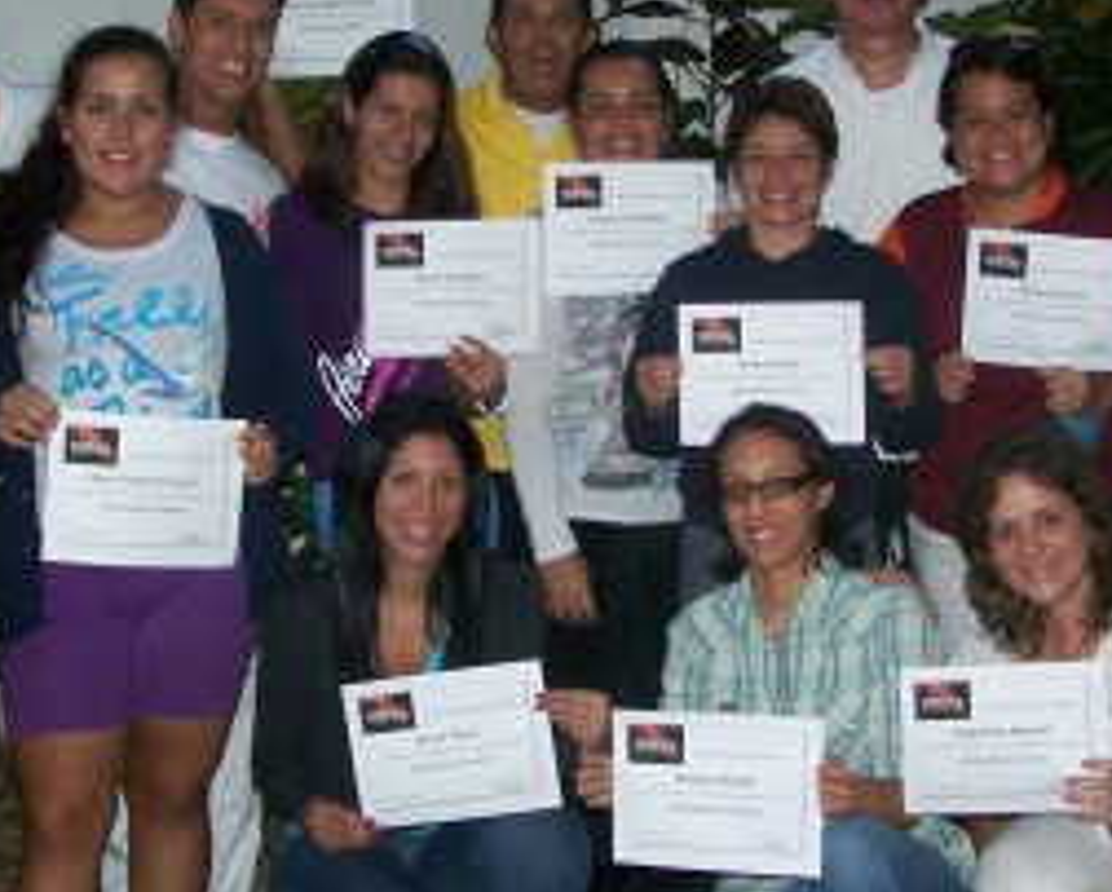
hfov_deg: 20.6
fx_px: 3063
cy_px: 389
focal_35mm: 93
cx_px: 631
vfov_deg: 16.6
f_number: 3
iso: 160
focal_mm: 8
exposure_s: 1/60
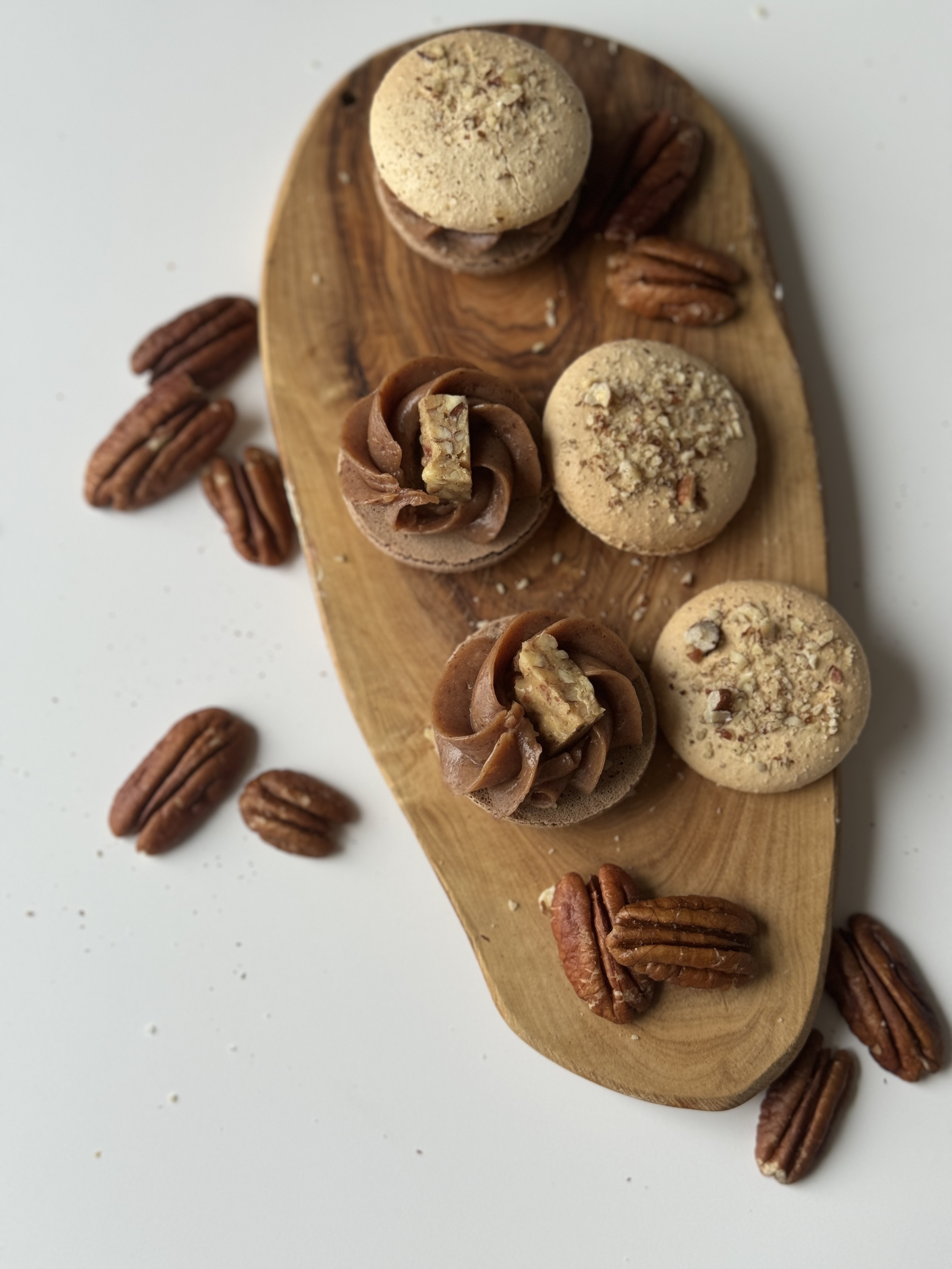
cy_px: 634
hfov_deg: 30.3
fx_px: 1760
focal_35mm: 48
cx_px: 476
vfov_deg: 39.7
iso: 80
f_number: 1.78
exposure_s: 1/121
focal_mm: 6.76
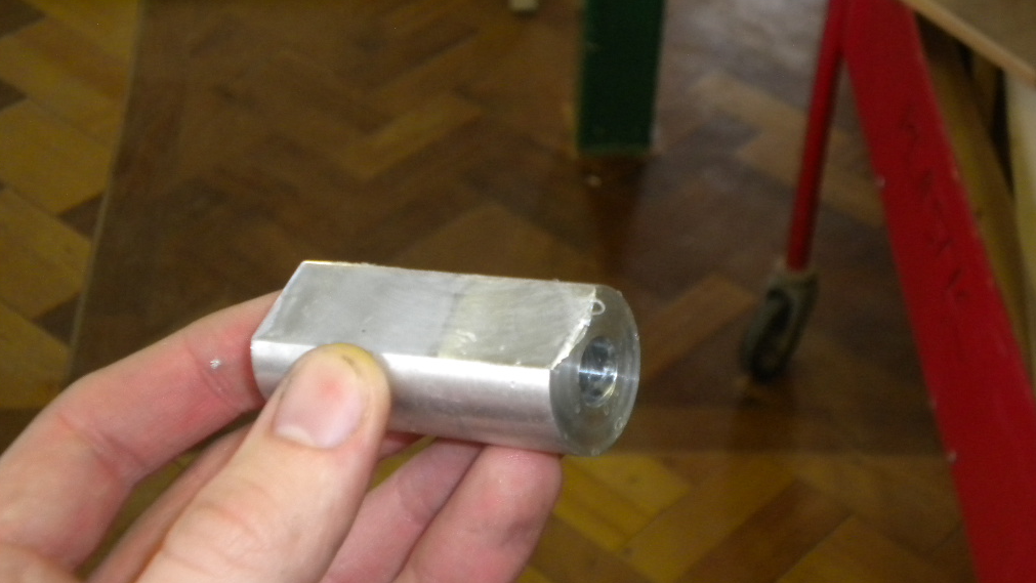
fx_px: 2061
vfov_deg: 16.1
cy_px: 292
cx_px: 513
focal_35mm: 75
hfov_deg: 28.2
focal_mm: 12.3
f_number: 4.6
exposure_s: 1/60
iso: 400
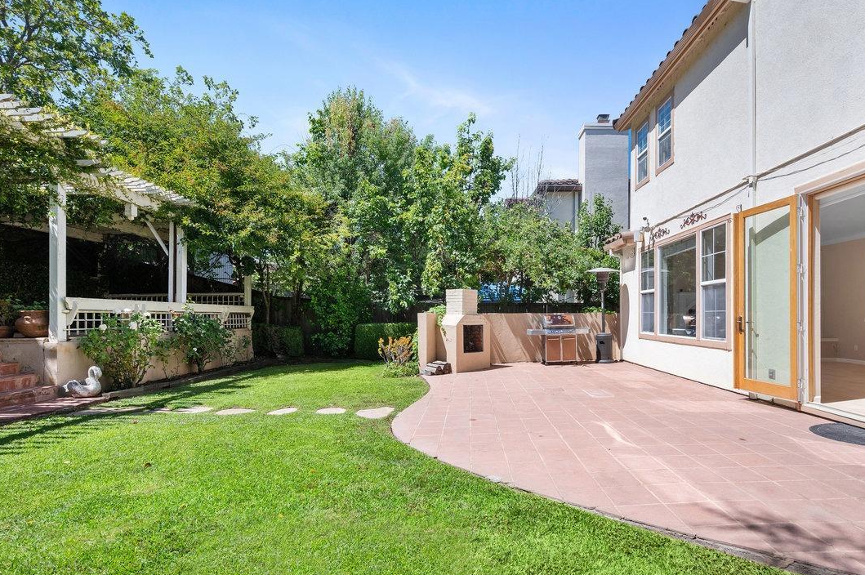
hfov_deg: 91.2
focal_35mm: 18
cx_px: 475
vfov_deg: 68.3
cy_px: 323
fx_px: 422
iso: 800
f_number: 9
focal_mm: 15.5
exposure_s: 1/800
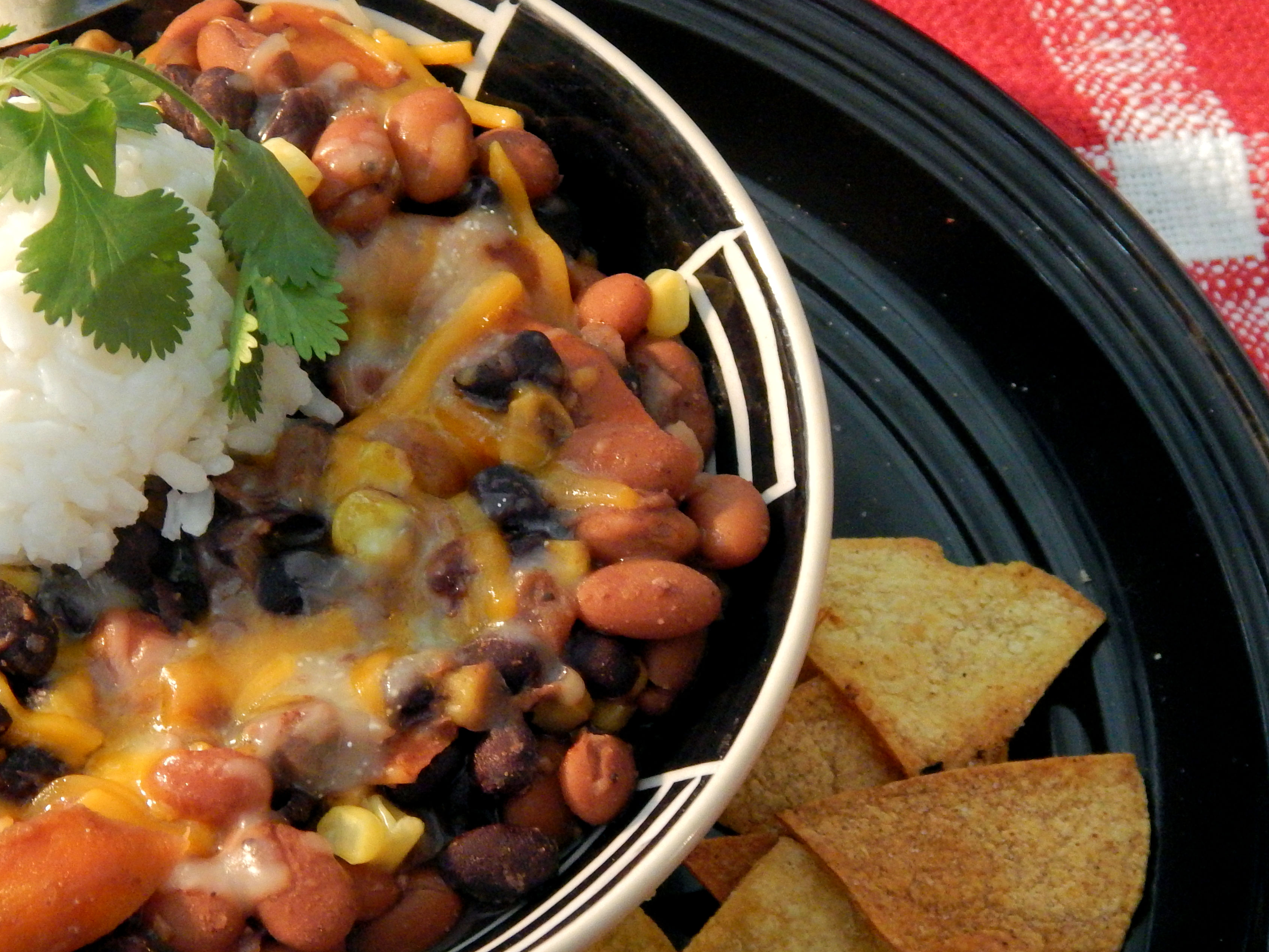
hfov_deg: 20.8
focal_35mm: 94
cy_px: 550
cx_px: 441
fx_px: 3446
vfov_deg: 15.7
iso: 200
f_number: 4.1
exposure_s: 1/6
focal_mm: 12.3
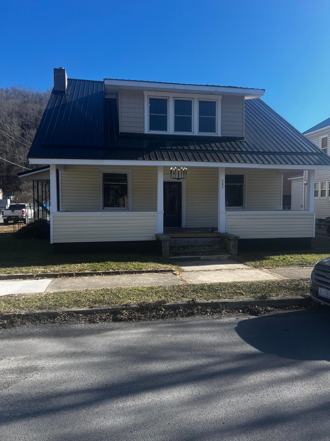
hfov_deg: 53.1
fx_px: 331
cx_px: 165
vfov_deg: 67.3
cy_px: 220
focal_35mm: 26
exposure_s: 1/2299
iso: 50
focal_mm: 5.7
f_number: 1.5
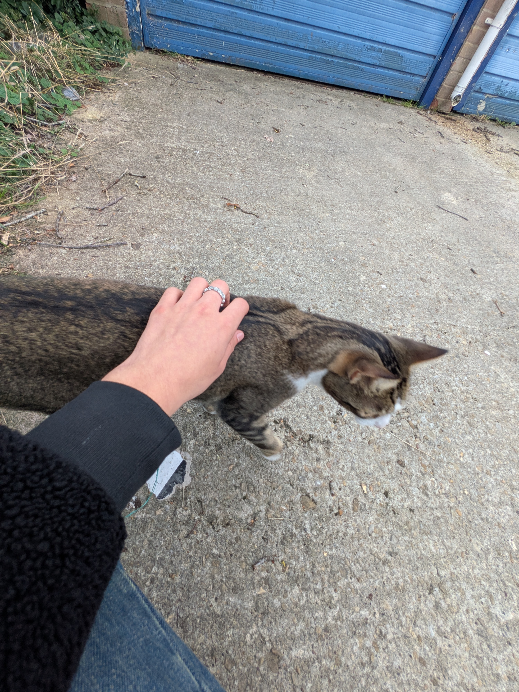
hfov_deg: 85.7
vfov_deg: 102.1
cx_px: 260
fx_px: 280
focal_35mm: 14
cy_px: 346
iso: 50
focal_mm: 1.83
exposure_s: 1/103
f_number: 2.2
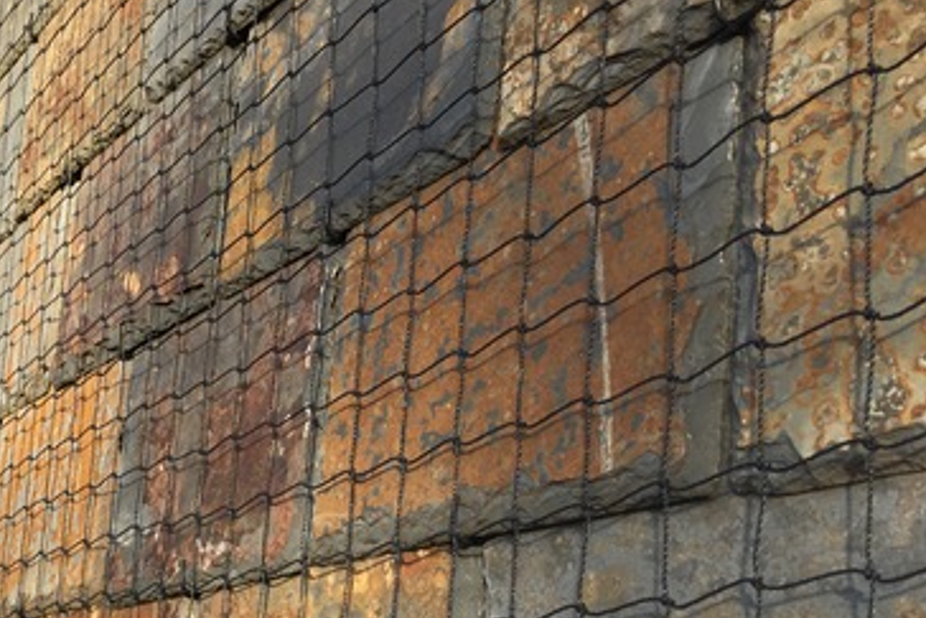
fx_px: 1364
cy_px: 537
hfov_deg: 36.0
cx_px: 160
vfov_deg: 24.9
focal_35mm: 53
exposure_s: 1/308
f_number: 2.2
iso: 25
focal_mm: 4.15
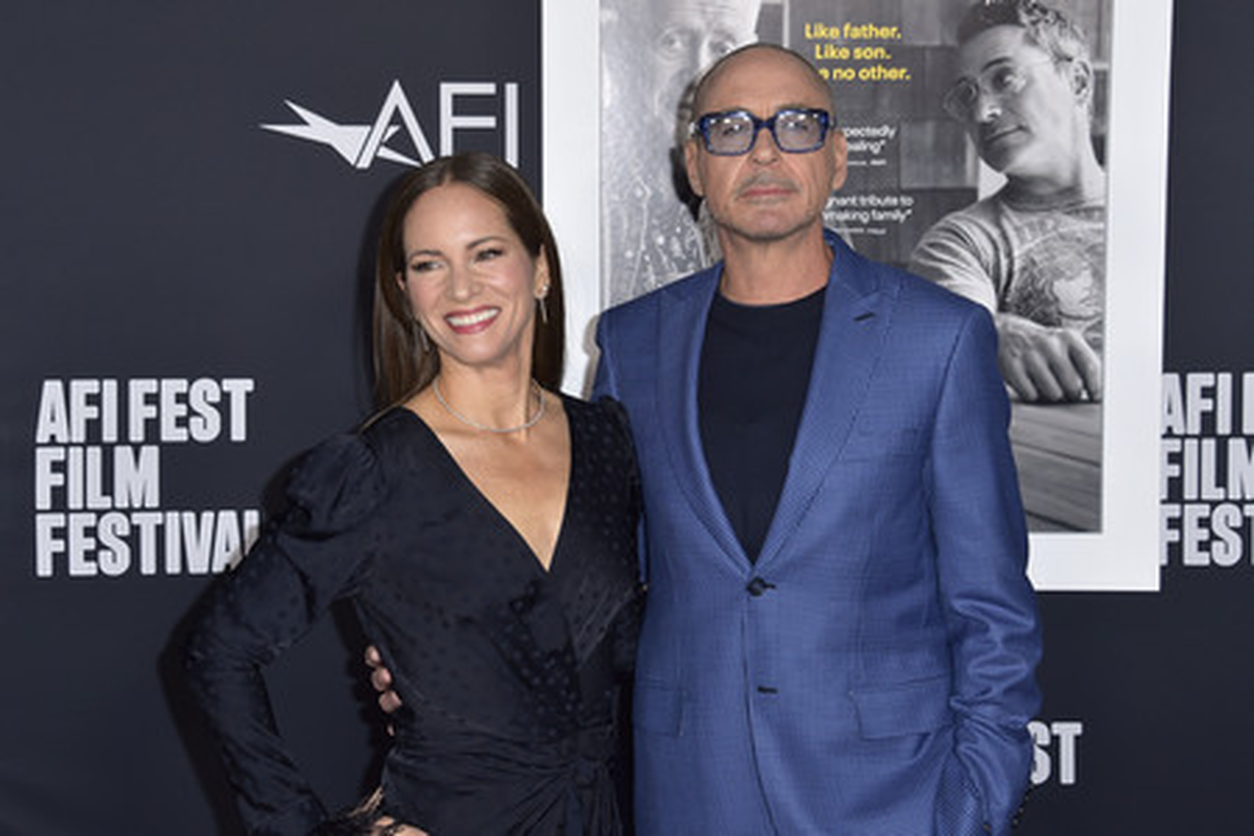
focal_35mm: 62
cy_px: 418
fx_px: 2159
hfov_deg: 32.4
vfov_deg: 21.9
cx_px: 627
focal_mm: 62
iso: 640
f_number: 6.3
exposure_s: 1/200
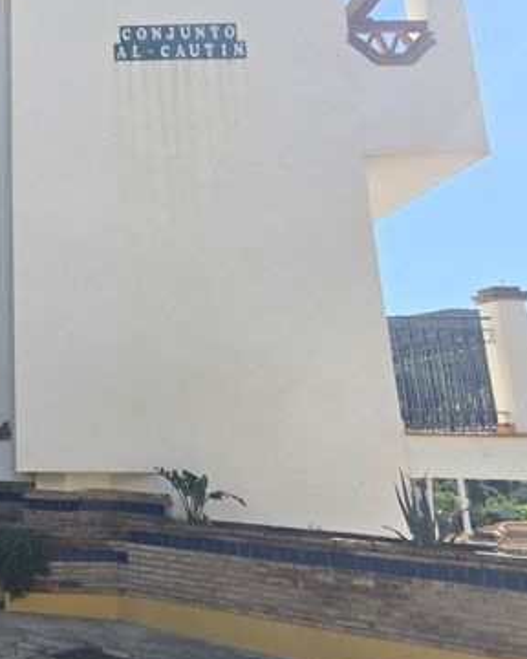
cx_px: -58
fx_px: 858
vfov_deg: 41.3
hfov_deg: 30.4
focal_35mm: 44
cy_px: 203
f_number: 1.7
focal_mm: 6.3
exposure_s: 1/619
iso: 12
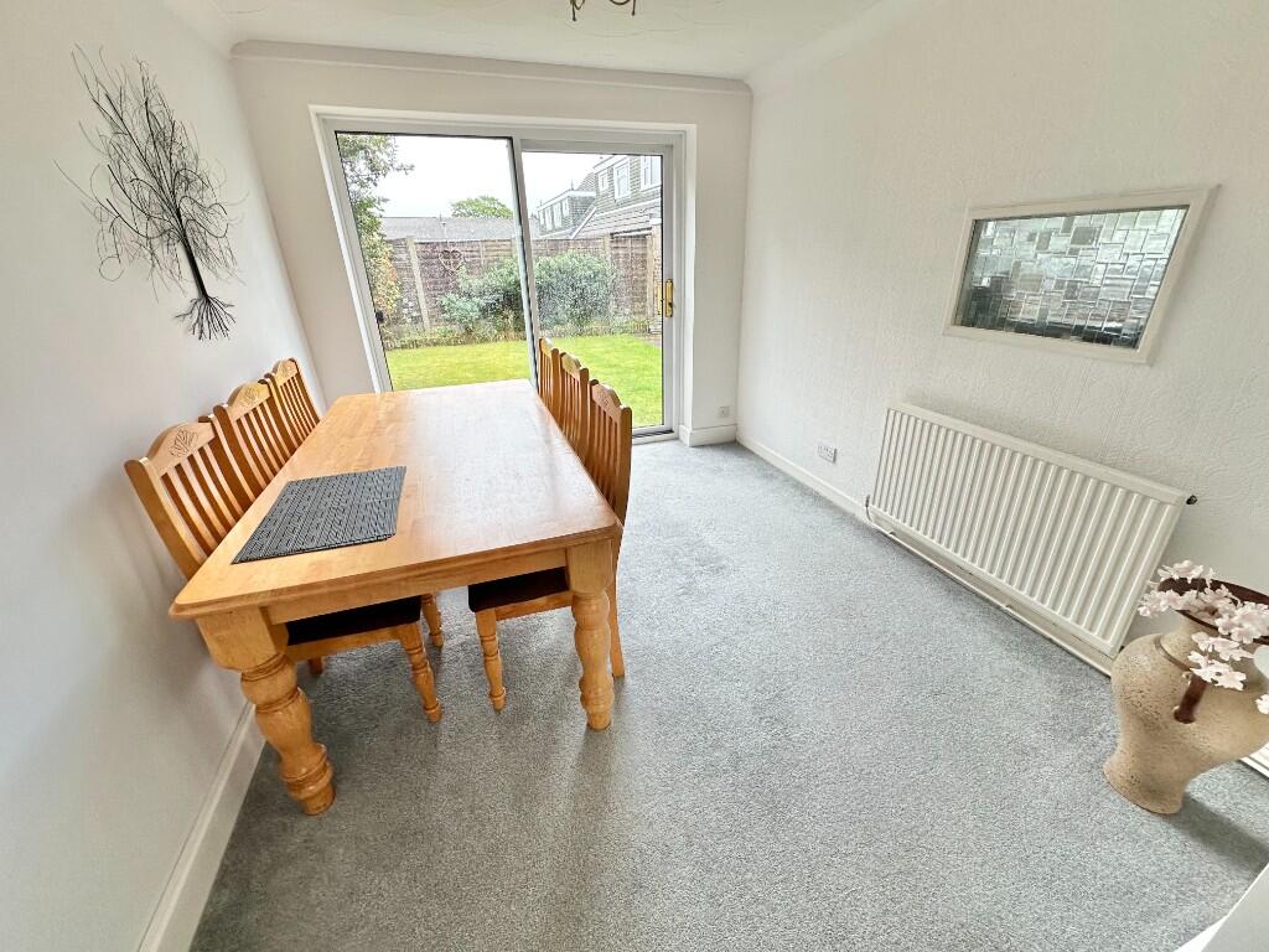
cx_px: 634
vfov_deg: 85.7
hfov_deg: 102.1
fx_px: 513
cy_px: 476
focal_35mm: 14
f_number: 2.2
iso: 100
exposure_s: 1/100
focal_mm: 2.22
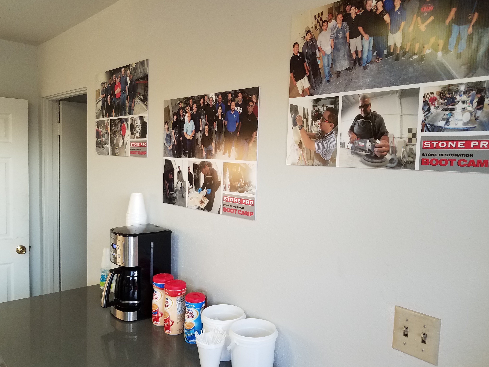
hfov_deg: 63.4
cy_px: 185
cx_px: 261
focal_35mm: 28
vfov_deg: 49.7
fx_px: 396
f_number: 1.7
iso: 80
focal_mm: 4.2
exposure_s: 1/60
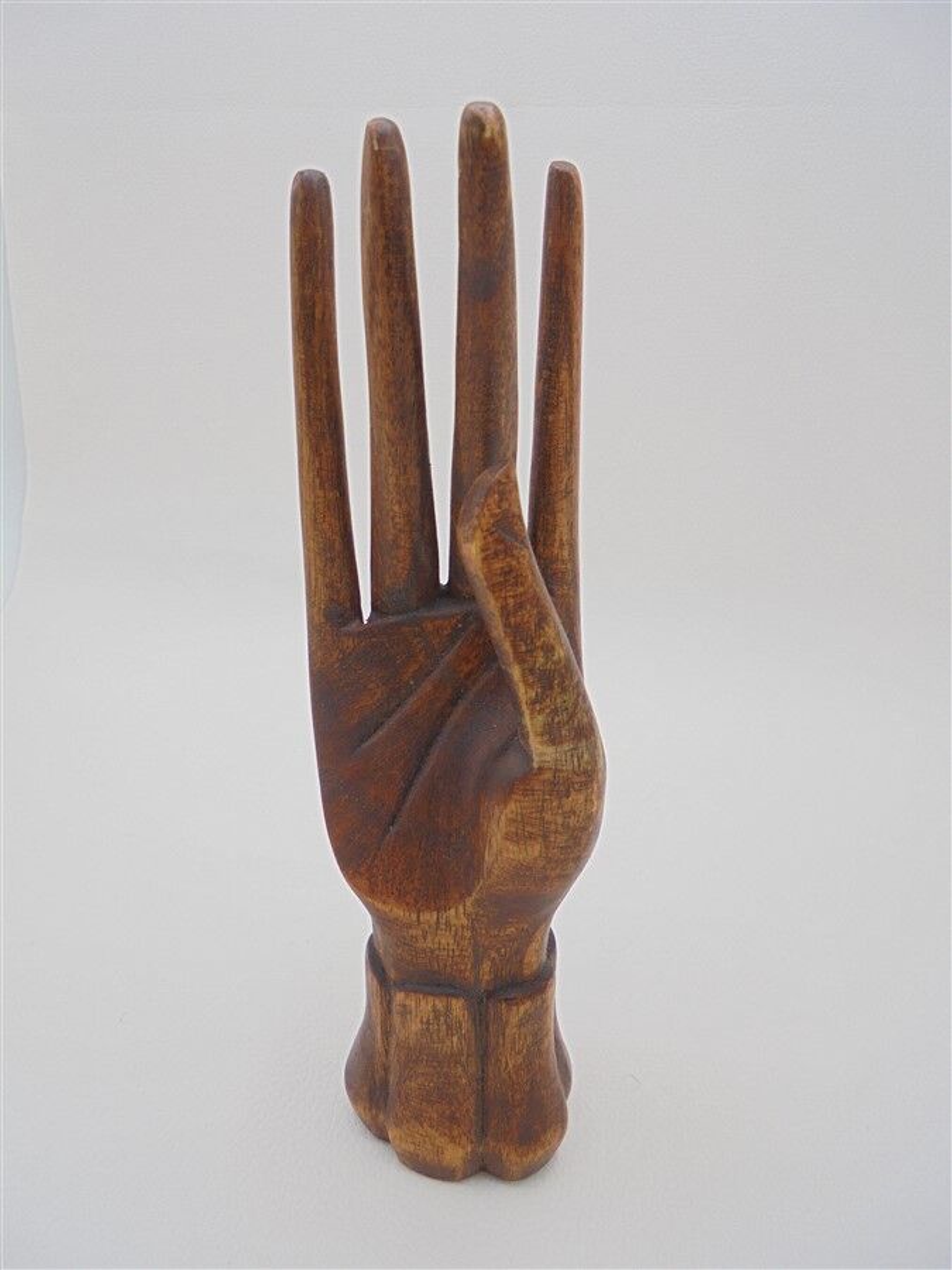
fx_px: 953
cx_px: 476
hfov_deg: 53.1
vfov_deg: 67.3
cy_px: 635
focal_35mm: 26
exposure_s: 1/60
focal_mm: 4.6
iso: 100
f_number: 3.5
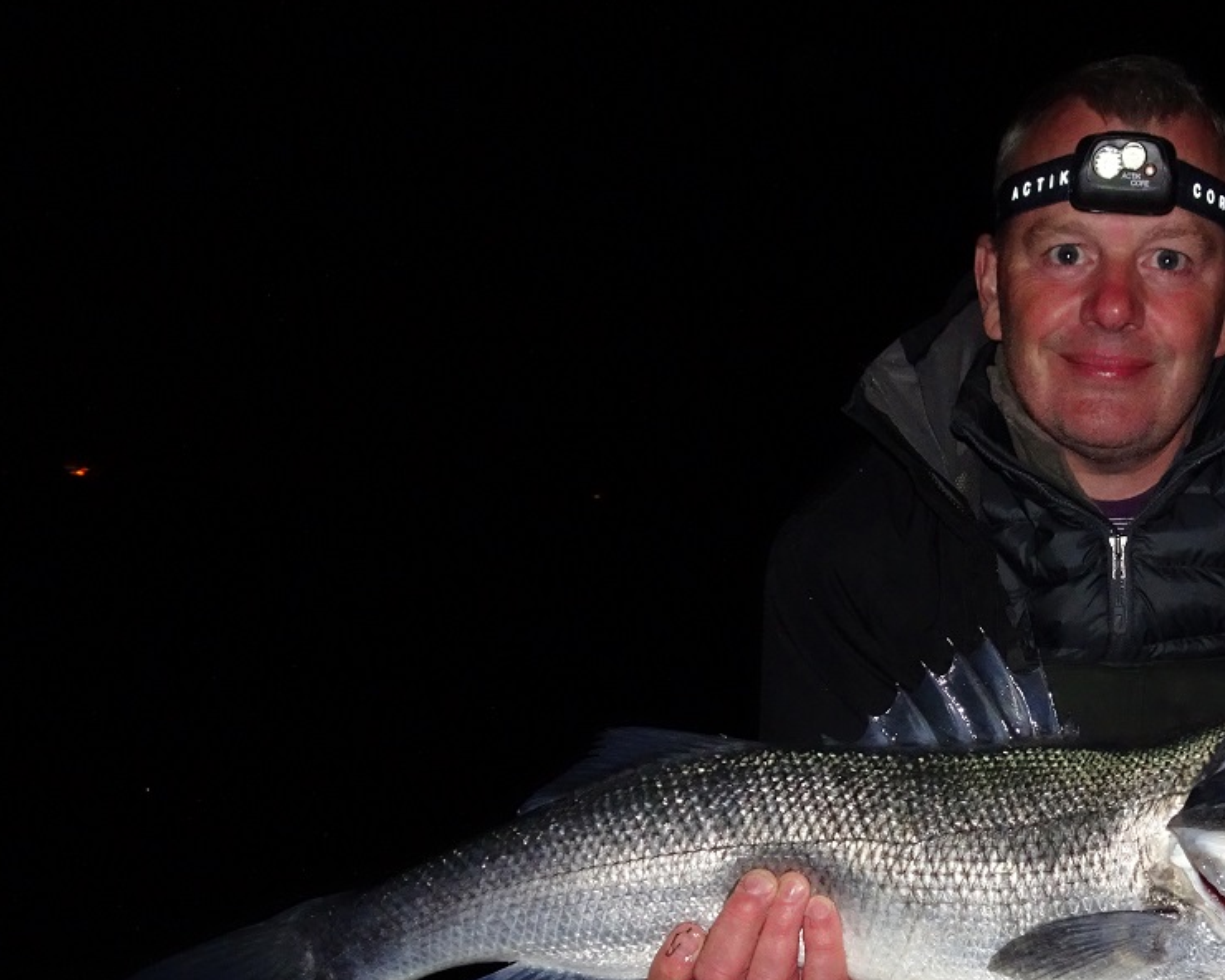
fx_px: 1378
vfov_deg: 38.3
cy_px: 723
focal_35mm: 38
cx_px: 975
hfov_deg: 45.6
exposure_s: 1/8
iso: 640
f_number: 3.5
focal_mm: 4.1
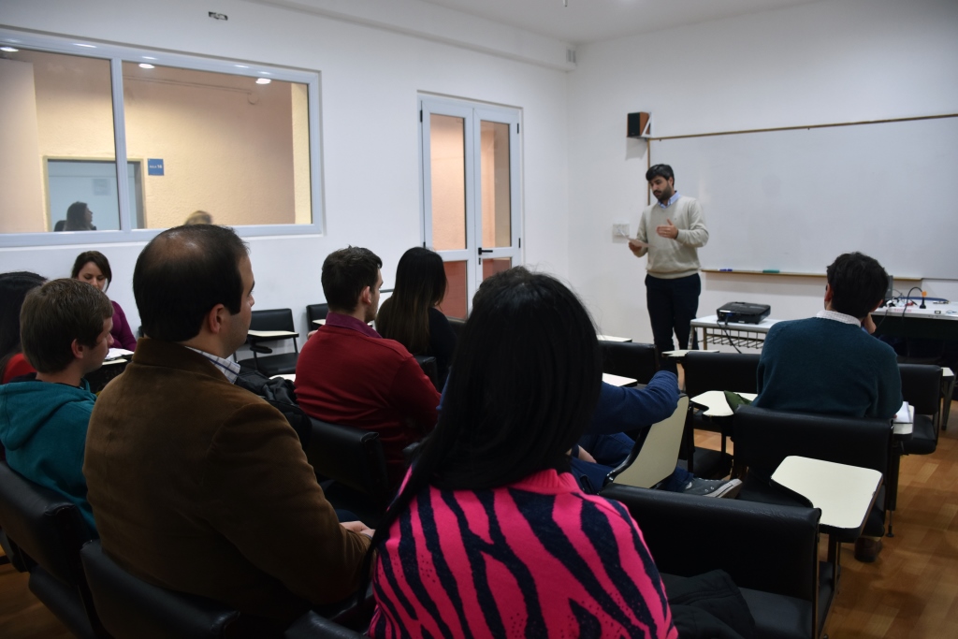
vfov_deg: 47.9
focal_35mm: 27
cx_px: 479
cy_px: 320
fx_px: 719
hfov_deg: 67.4
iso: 400
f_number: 3.5
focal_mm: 18
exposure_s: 1/30
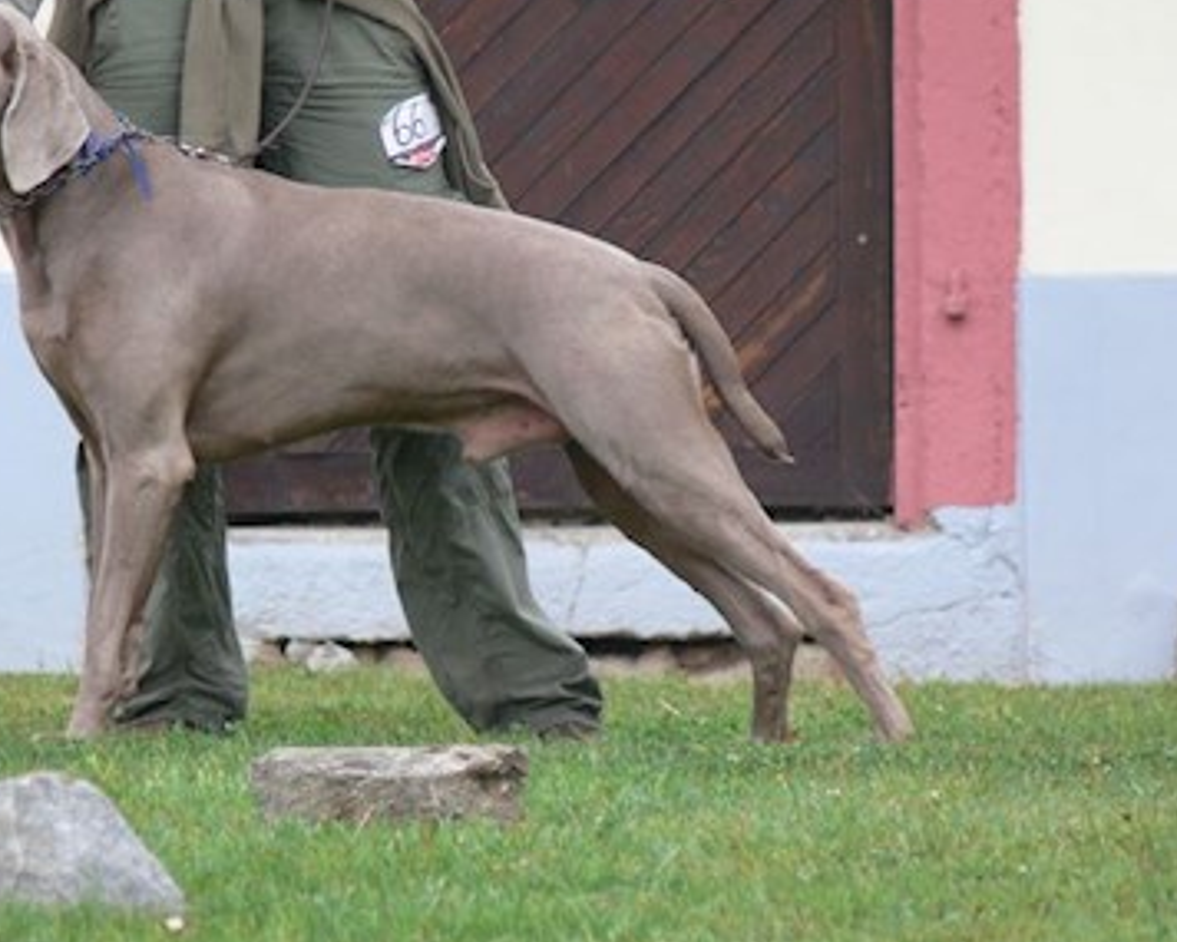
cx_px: 403
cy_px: 412
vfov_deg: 2.7
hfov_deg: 3.4
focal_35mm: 576
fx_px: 20070
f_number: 3.7
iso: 80
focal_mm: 88.8
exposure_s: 1/80
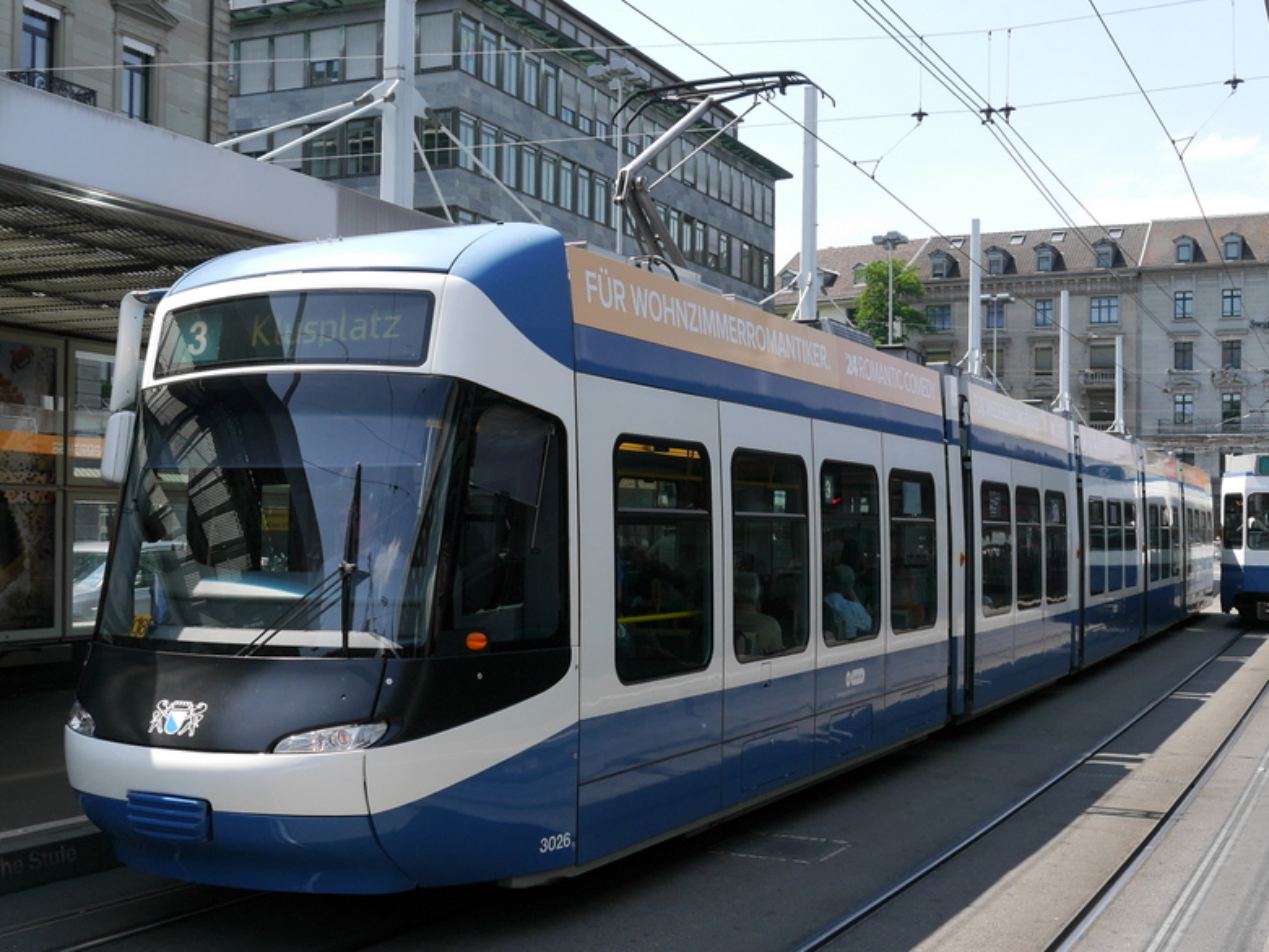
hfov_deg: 43.8
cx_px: 582
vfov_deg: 33.6
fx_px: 1577
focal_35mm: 43
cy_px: 513
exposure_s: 1/320
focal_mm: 14
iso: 160
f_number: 6.3
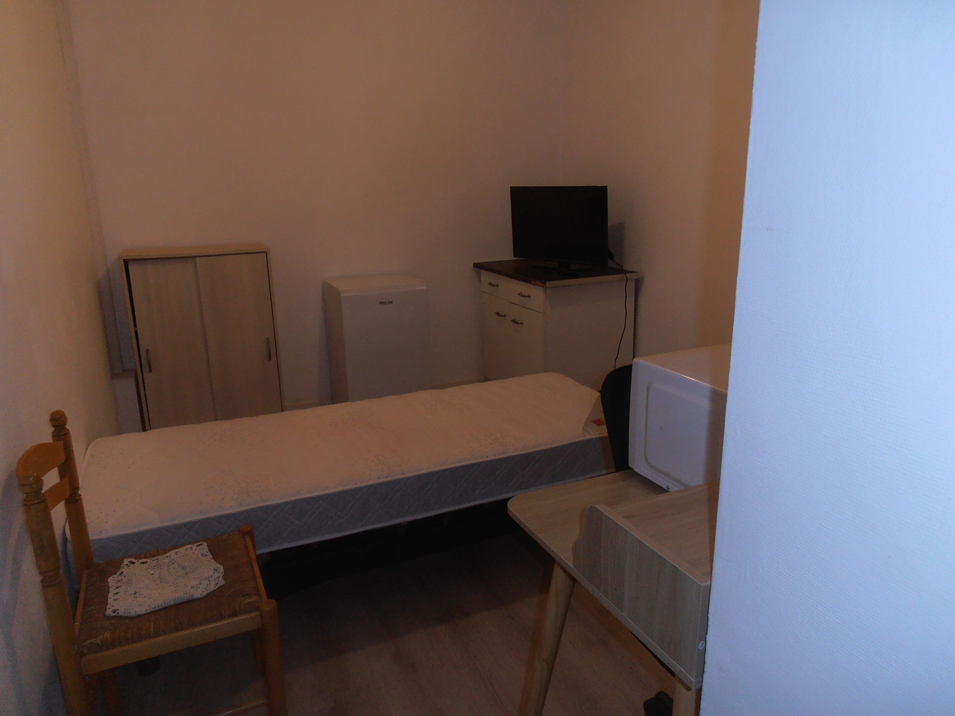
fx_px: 662
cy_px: 358
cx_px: 478
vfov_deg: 56.8
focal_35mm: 24
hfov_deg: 71.6
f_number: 3
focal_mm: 4.2
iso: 125
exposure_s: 1/30
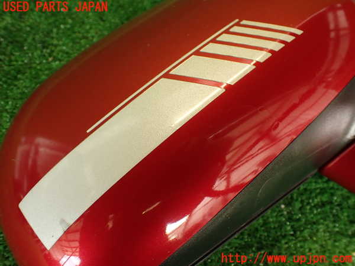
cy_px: 133
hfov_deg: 56.8
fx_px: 328
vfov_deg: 44.2
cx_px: 178
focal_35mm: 32
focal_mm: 5.79
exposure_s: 1/60
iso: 200
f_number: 2.4
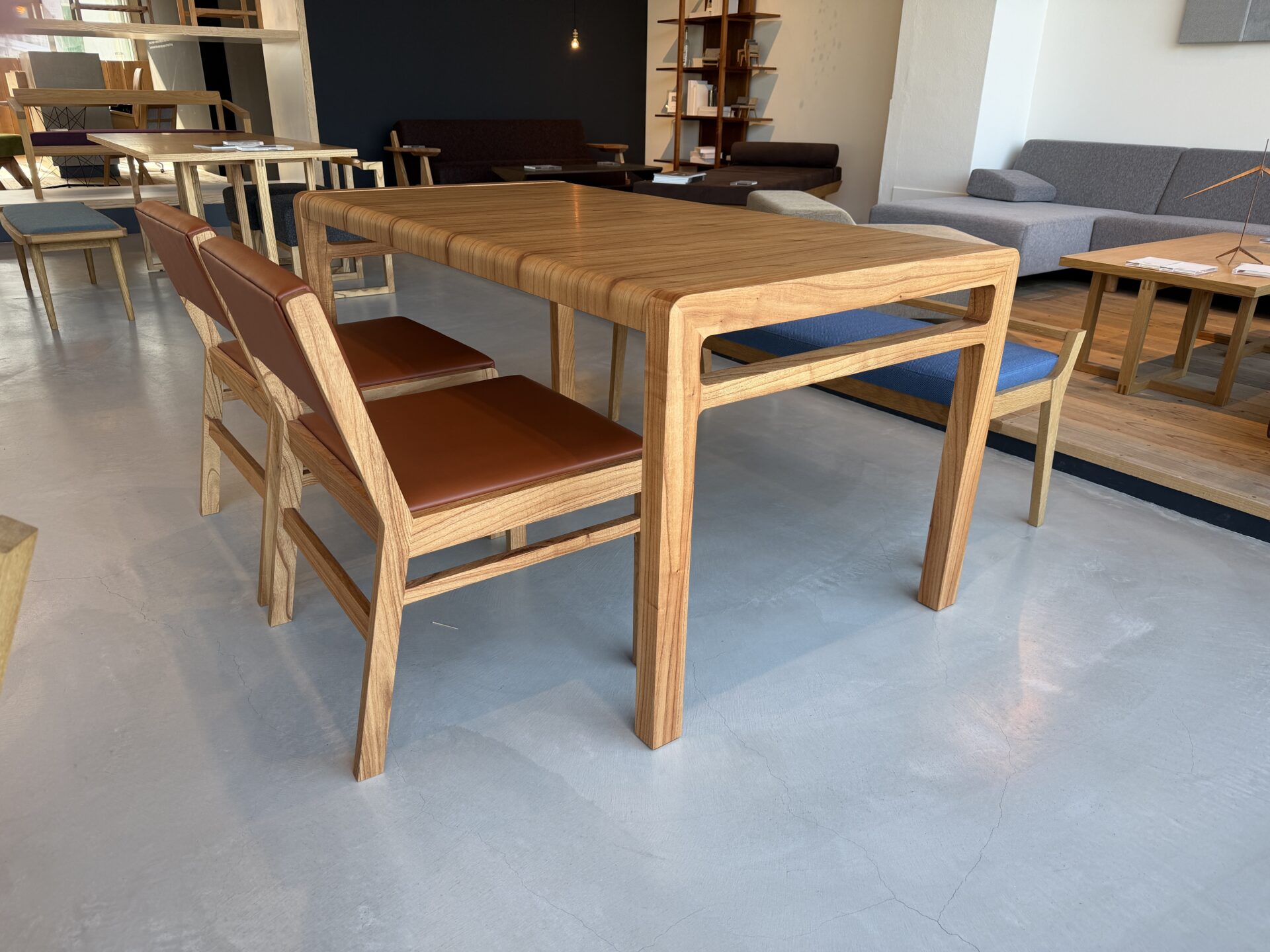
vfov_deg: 56.8
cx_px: 635
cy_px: 476
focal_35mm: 24
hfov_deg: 71.6
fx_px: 881
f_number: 1.78
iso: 64
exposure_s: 1/269
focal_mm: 6.76
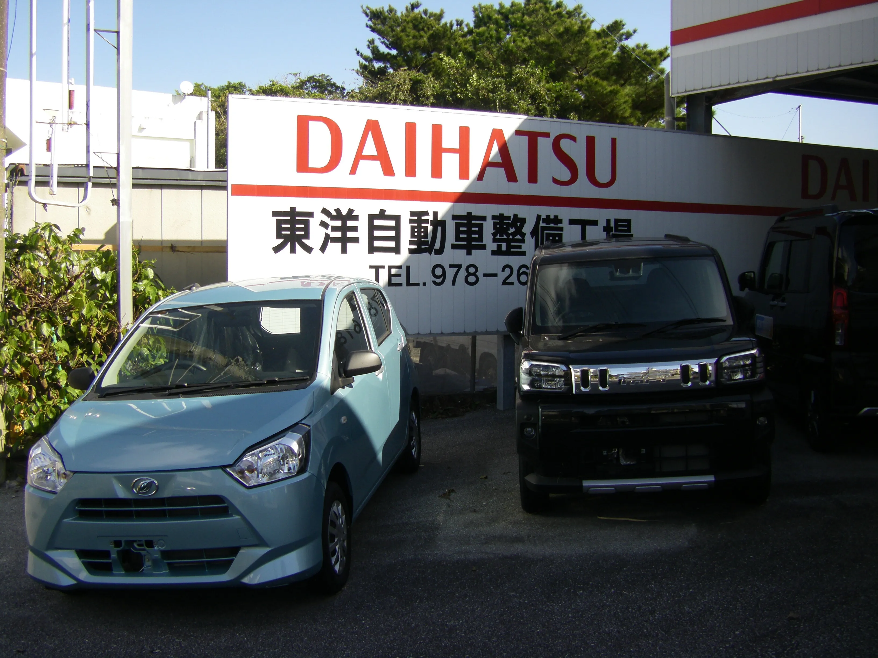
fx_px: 964
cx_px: 439
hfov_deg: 49.0
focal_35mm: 38
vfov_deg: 37.7
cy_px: 329
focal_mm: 6.3
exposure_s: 1/125
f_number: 7
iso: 64
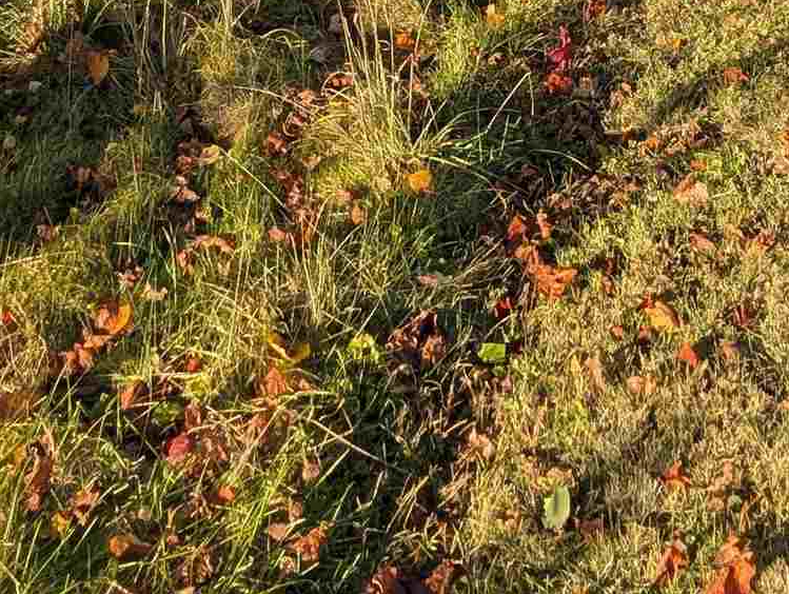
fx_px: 1118
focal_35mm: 49
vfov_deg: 22.2
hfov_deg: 38.5
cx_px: 515
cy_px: -382
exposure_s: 1/1009
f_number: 1.7
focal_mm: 2.02
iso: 53
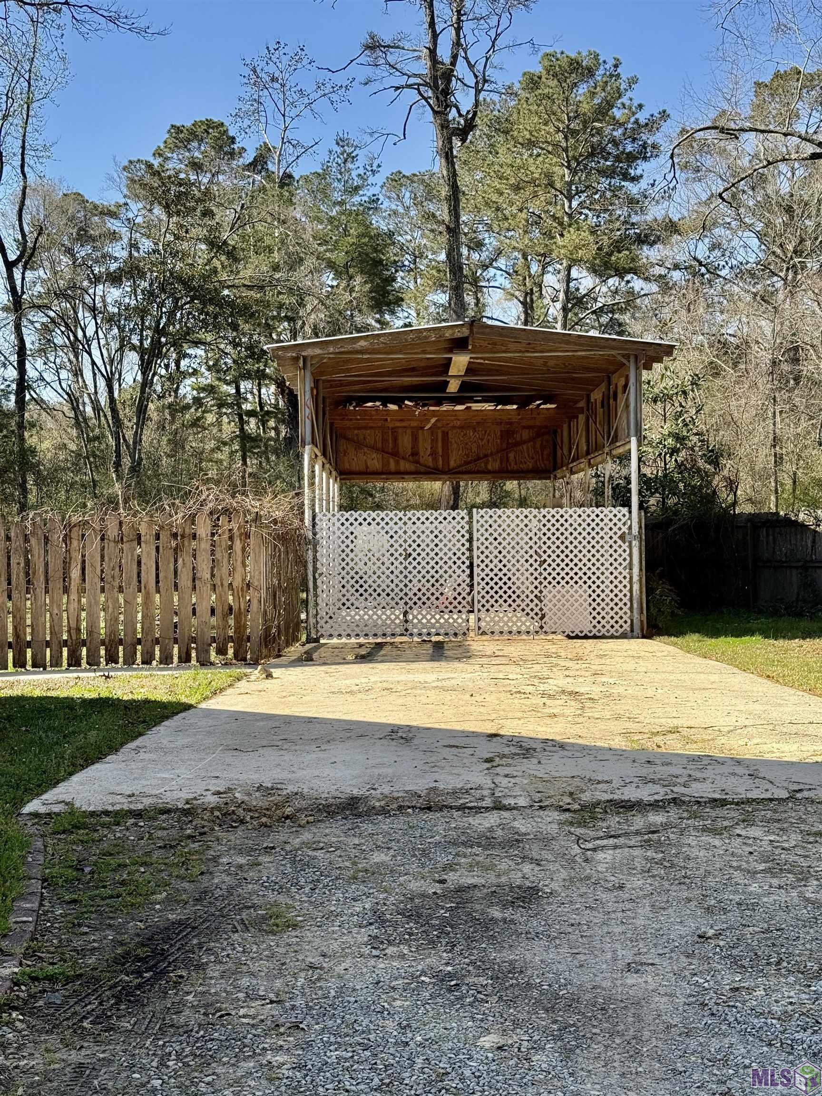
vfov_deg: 39.7
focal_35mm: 48
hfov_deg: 30.3
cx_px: 411
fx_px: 1520
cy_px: 548
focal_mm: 6.76
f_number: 1.78
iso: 100
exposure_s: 1/2577
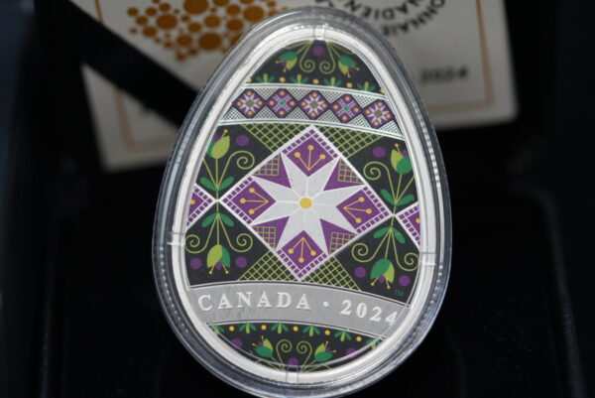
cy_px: 199
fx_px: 2233
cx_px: 298
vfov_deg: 10.2
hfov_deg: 15.2
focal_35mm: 135
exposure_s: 1/160
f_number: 2.8
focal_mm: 90
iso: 1600
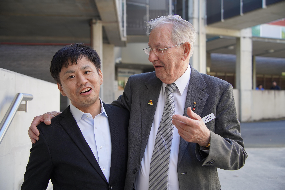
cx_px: 142
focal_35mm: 46
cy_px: 95
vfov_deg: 29.2
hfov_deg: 42.7
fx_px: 364
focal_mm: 46
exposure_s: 1/160
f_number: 4
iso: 250
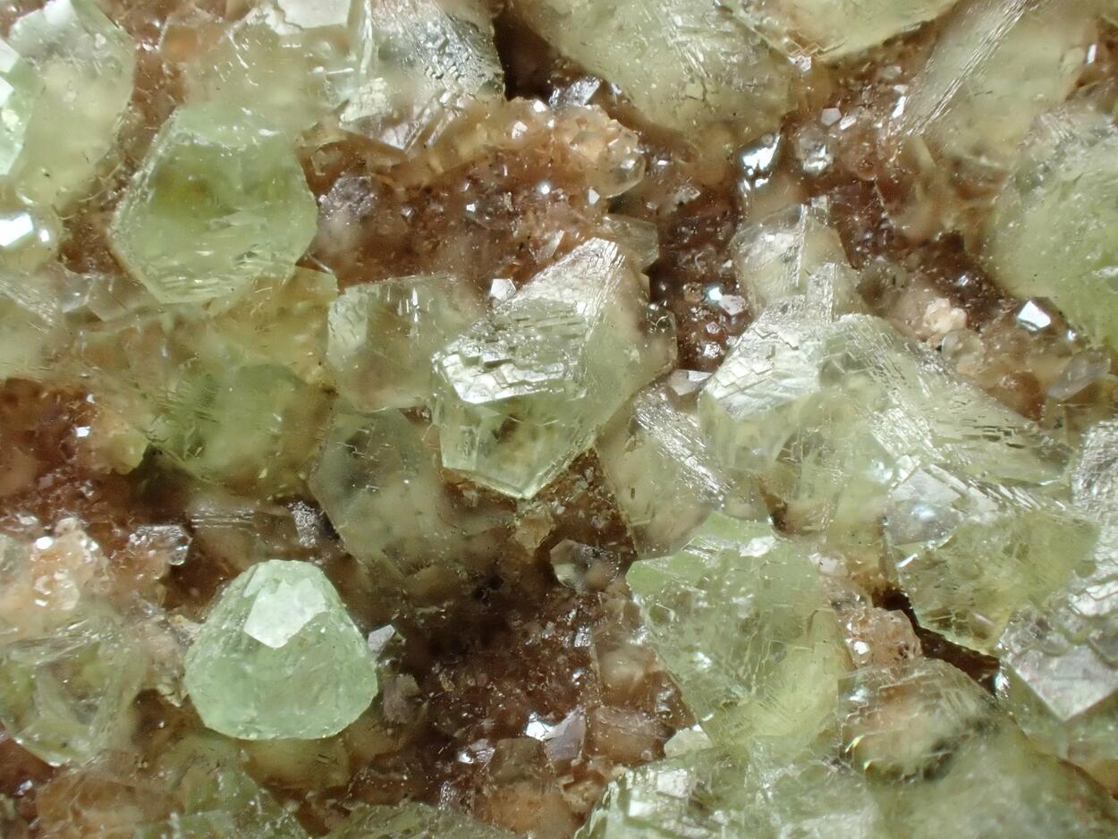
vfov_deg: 14.8
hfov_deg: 19.6
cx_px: 559
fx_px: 3230
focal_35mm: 100
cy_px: 420
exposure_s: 1/400
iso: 400
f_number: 6.3
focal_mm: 18
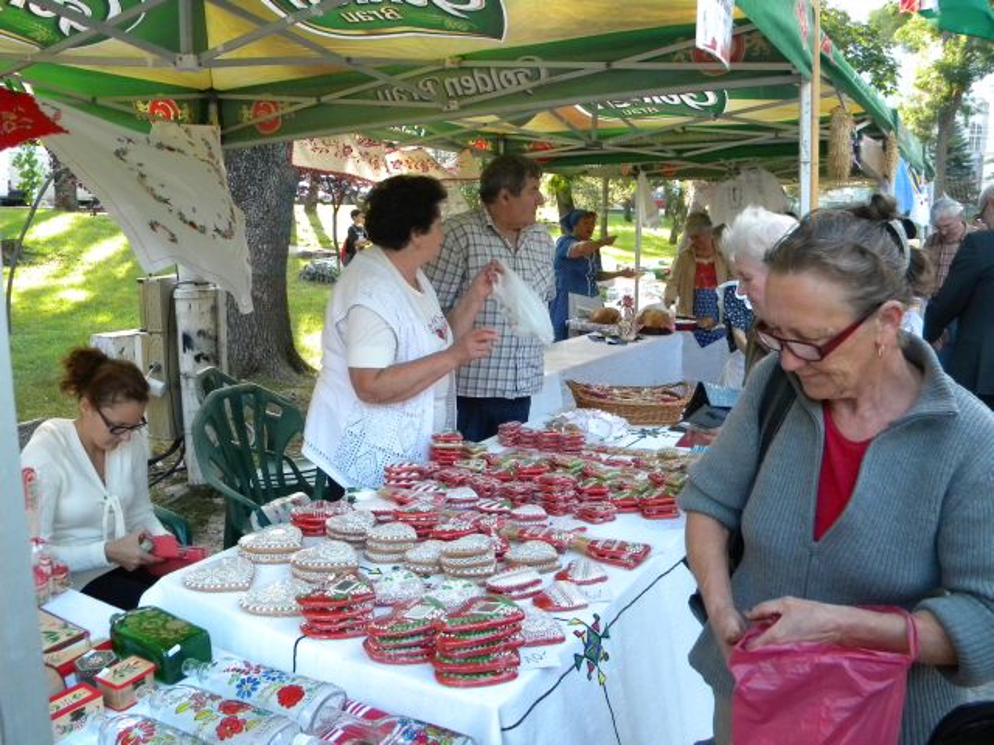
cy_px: 372
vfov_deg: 49.7
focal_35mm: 28
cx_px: 497
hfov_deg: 63.4
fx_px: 804
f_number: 3.5
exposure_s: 1/238
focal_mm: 5
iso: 400
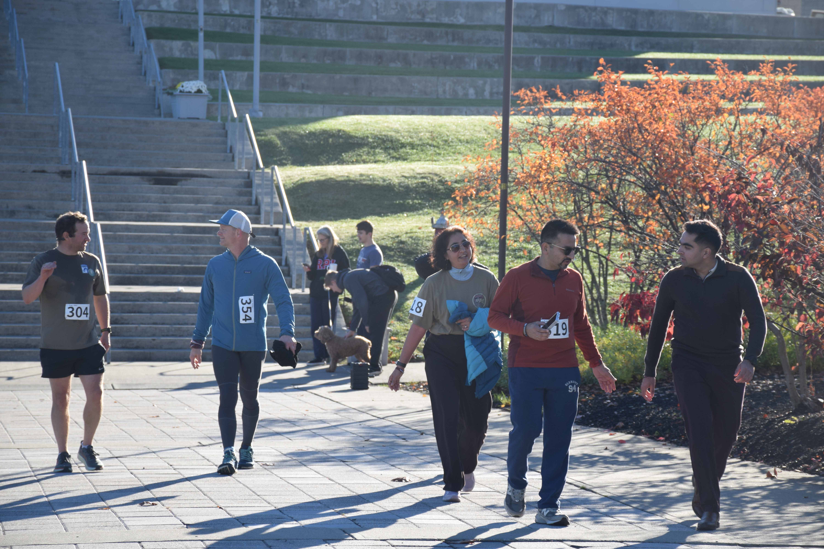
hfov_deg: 15.2
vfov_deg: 10.2
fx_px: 3090
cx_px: 412
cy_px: 274
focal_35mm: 135
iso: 200
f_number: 9
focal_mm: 90
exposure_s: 1/320
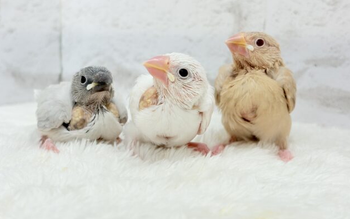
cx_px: 174
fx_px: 534
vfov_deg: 23.2
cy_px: 105
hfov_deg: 36.3
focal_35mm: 56
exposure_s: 1/50
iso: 40
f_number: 1.6
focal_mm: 5.96
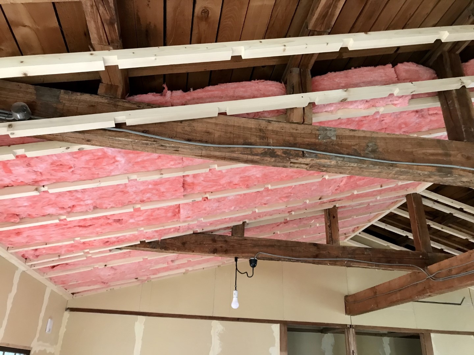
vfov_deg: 49.7
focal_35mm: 28
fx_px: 383
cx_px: 237
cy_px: 178
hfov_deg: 63.4
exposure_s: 1/15
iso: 40
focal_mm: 4
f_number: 1.8
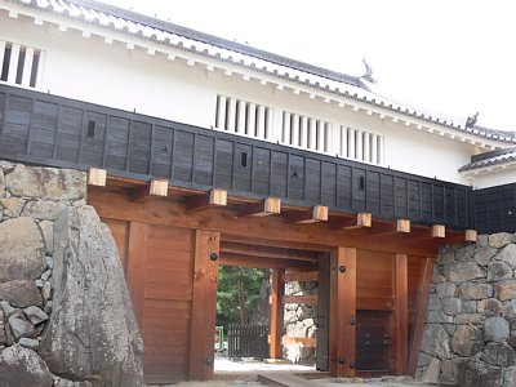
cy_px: 194
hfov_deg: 47.9
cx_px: 258
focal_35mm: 39
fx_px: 581
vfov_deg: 36.8
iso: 80
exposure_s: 1/125
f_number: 5
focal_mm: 8.2
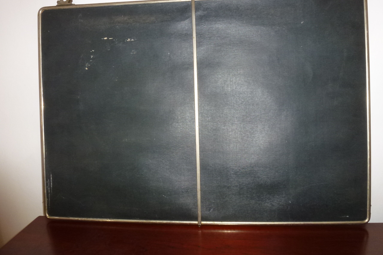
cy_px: 112
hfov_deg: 71.5
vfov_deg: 51.2
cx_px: 192
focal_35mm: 25
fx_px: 266
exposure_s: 1/60
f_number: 6.3
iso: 200
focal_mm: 4.3
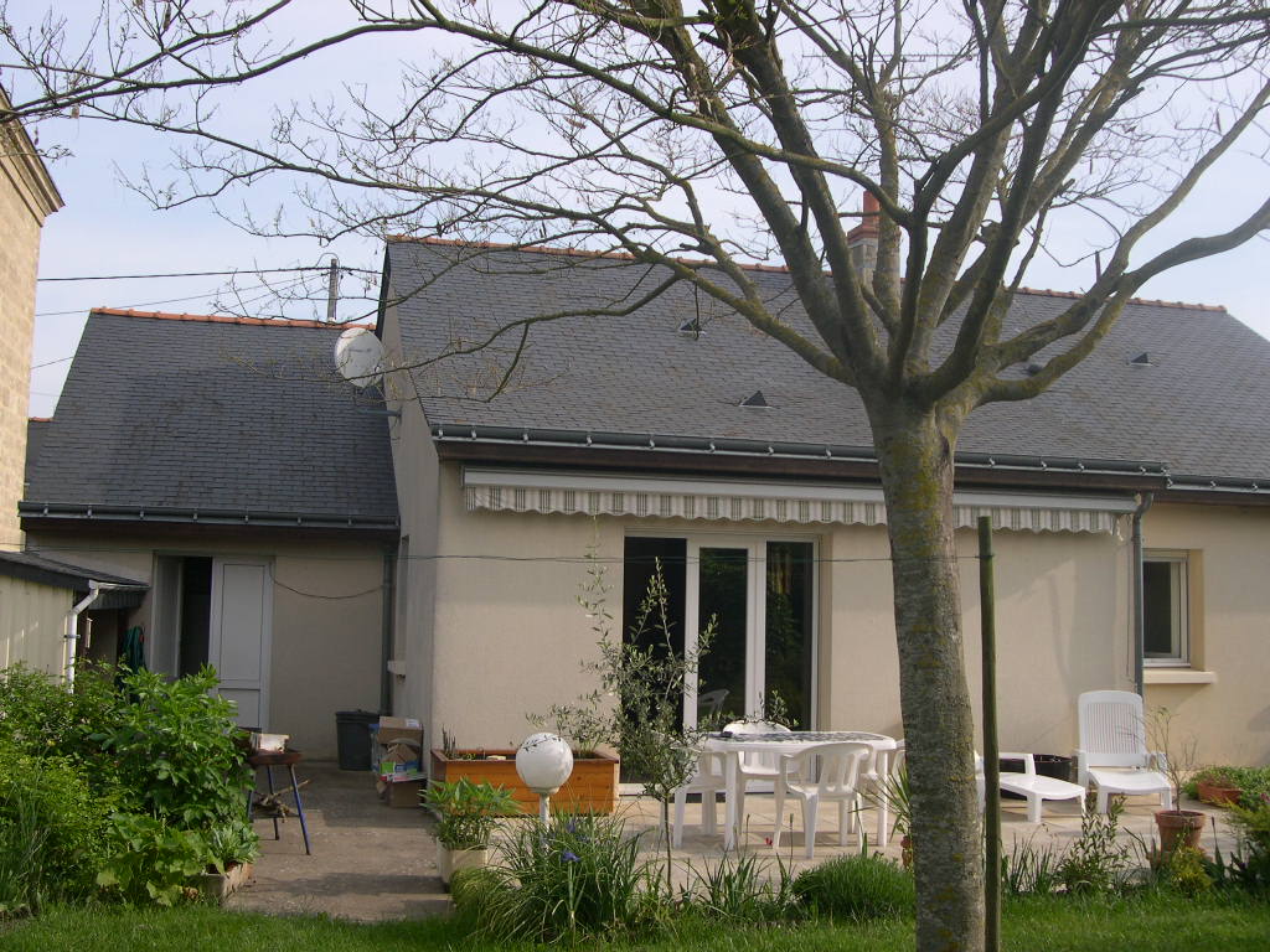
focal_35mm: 38
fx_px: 1394
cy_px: 476
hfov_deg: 49.0
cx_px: 635
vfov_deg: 37.7
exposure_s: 1/136
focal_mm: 8
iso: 100
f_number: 7.6
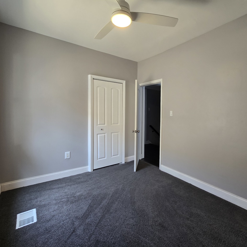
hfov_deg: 87.1
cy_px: 120
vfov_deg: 87.4
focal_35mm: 16
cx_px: 138
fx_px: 129
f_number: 2.2
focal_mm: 2.2
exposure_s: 1/60
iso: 100
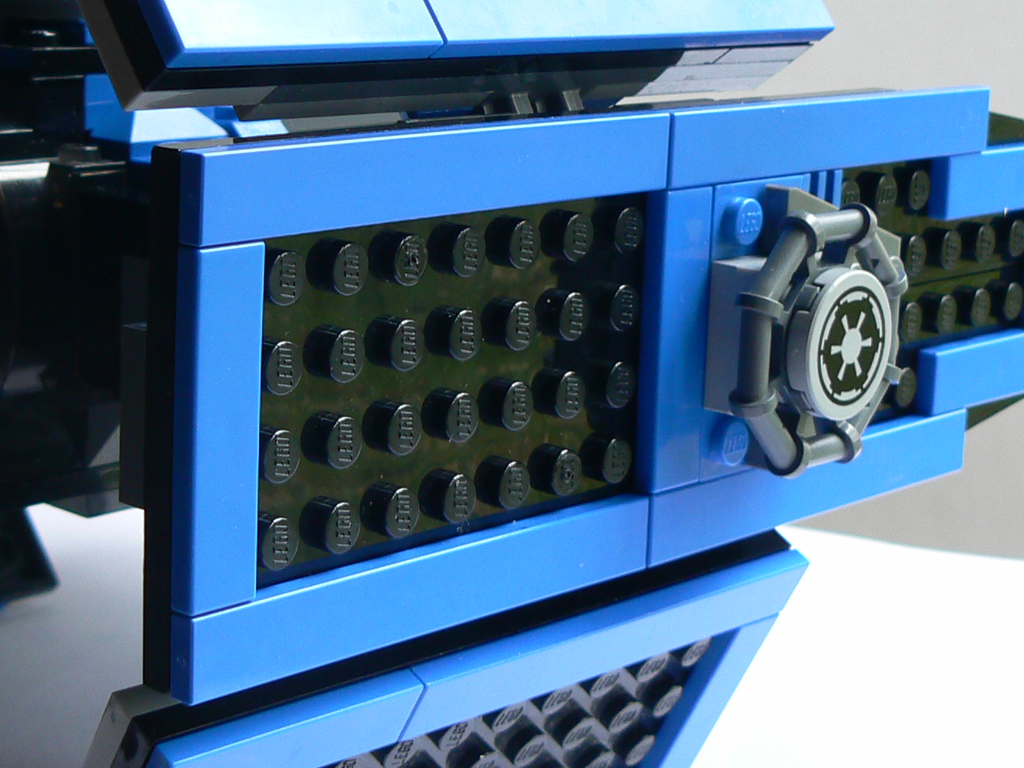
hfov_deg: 25.1
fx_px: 2277
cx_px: 258
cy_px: 256
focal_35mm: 77
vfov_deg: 19.1
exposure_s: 1/40
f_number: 2.8
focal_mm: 6
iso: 80
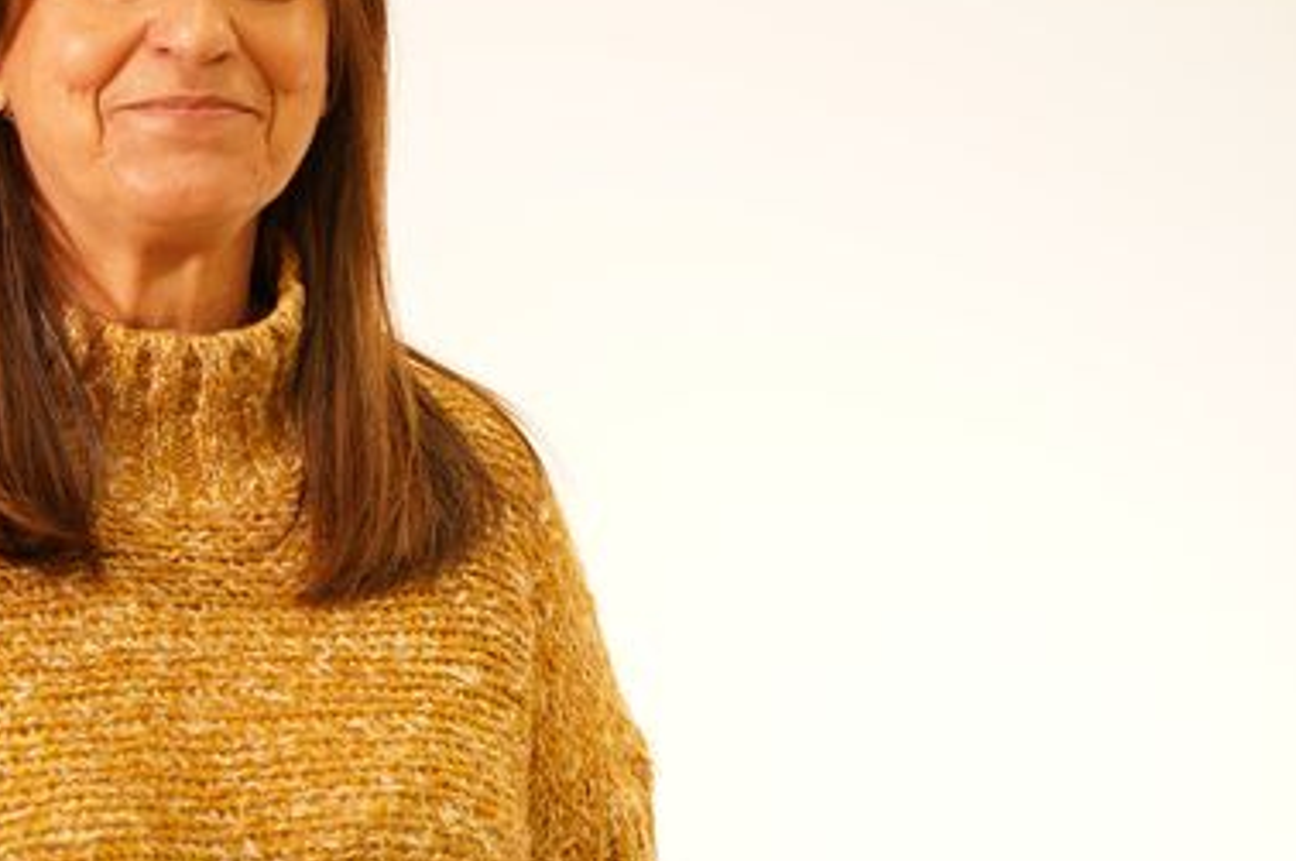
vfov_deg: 12.6
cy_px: 425
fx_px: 3883
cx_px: 113
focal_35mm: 108
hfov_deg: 18.6
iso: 320
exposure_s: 1/80
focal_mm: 51
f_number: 2.8
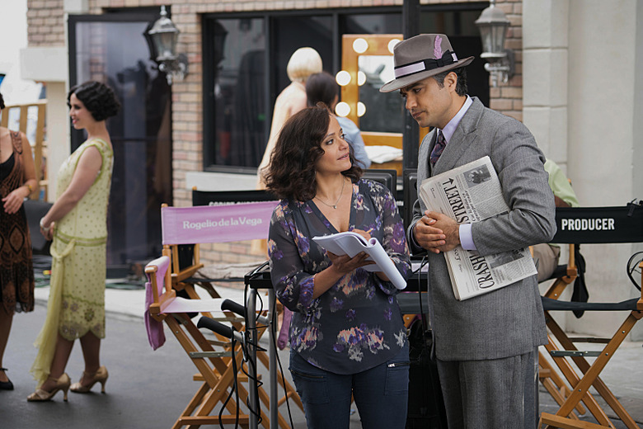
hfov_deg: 20.0
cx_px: 322
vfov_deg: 13.4
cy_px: 214
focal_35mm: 102
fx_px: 1822
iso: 400
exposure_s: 1/100
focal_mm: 102
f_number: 4.5
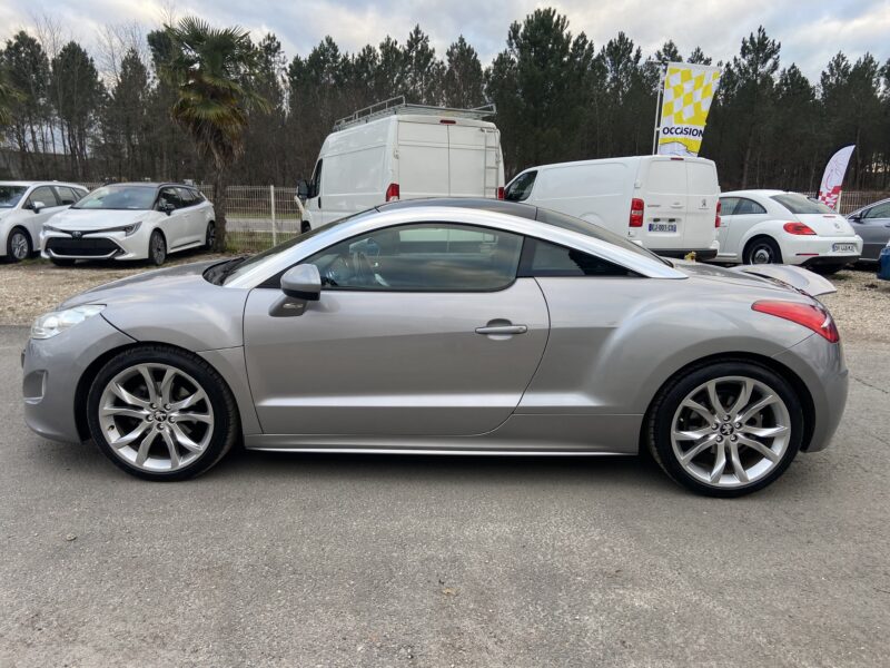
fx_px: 668
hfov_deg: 67.3
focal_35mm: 26
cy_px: 334
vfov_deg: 53.1
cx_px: 445
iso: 40
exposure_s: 1/121
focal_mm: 4.25
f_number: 1.8
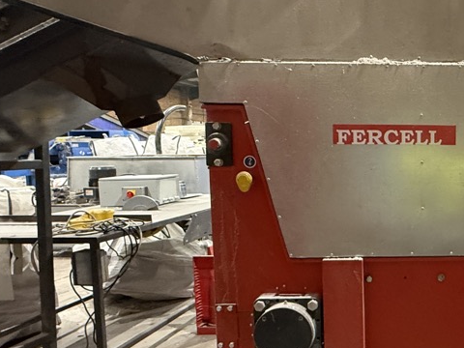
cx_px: 473
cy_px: 186
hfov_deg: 44.2
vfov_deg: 40.7
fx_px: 469
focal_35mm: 35
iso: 500
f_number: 2.2
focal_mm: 2.22
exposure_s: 1/50
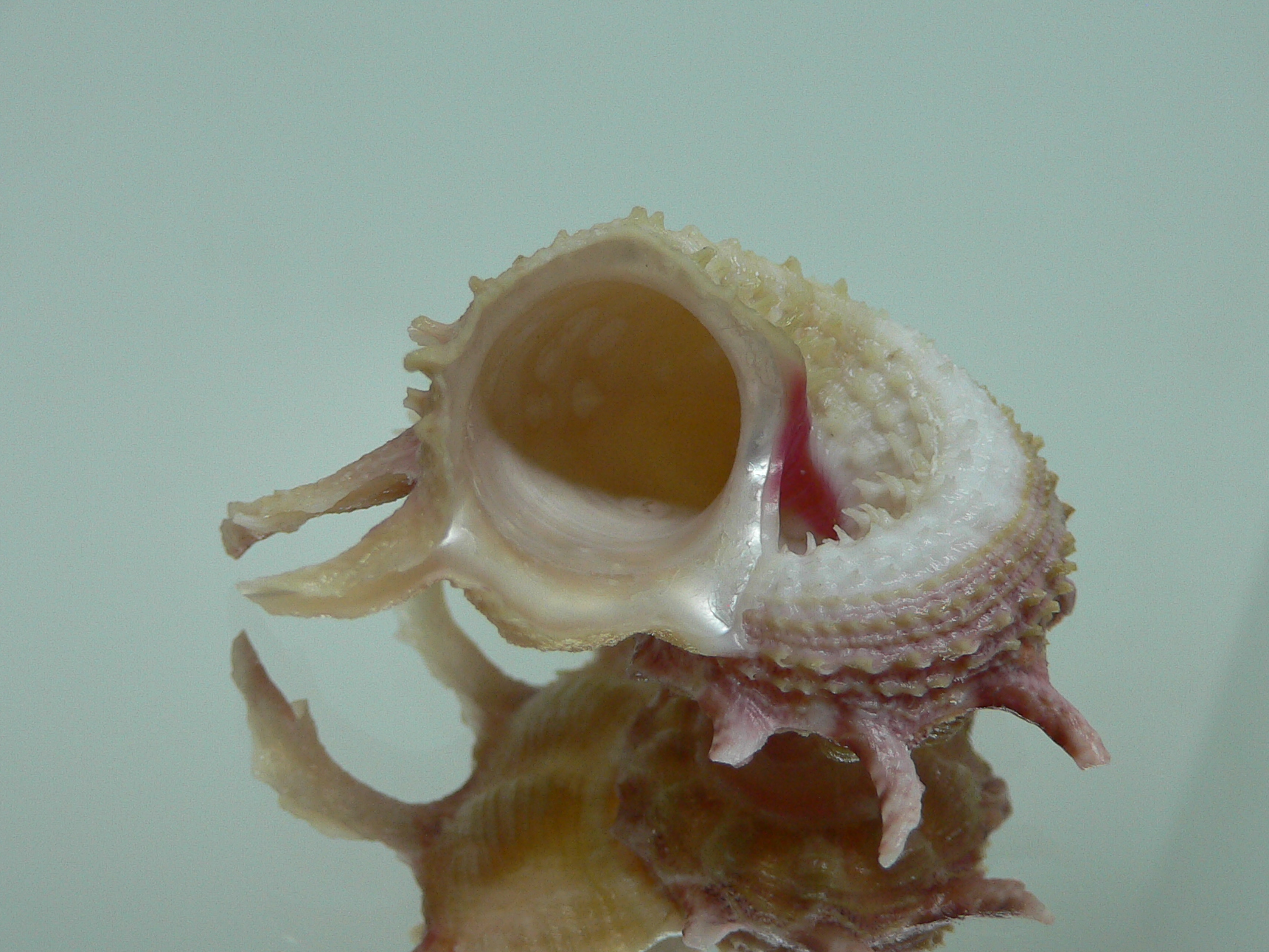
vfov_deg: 35.1
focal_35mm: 41
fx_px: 1503
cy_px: 496
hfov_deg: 45.8
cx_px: 645
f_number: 2.8
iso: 100
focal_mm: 4.6
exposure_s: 1/60
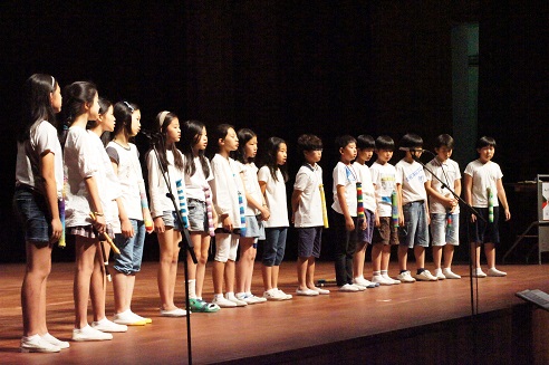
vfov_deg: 15.2
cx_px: 274
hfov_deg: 22.6
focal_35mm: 90
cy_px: 182
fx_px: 1371
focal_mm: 60
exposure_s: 1/200
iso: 12800
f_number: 13
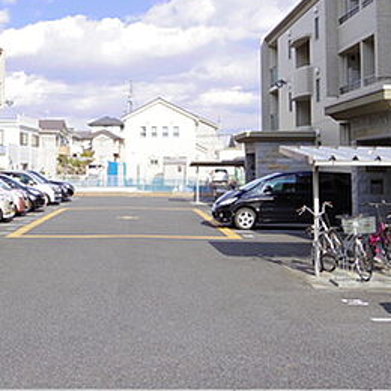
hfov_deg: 33.6
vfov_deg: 33.4
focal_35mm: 50
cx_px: 120
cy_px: 102
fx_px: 639
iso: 200
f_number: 4.5
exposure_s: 1/400
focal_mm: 5
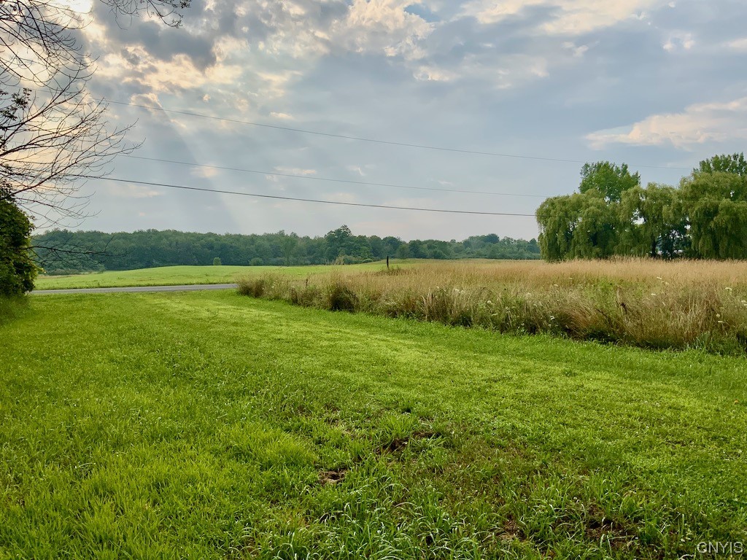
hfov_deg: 61.7
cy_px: 280
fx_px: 626
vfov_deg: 48.2
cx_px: 374
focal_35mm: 29
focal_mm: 3
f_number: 1.8
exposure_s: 1/2227
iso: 16
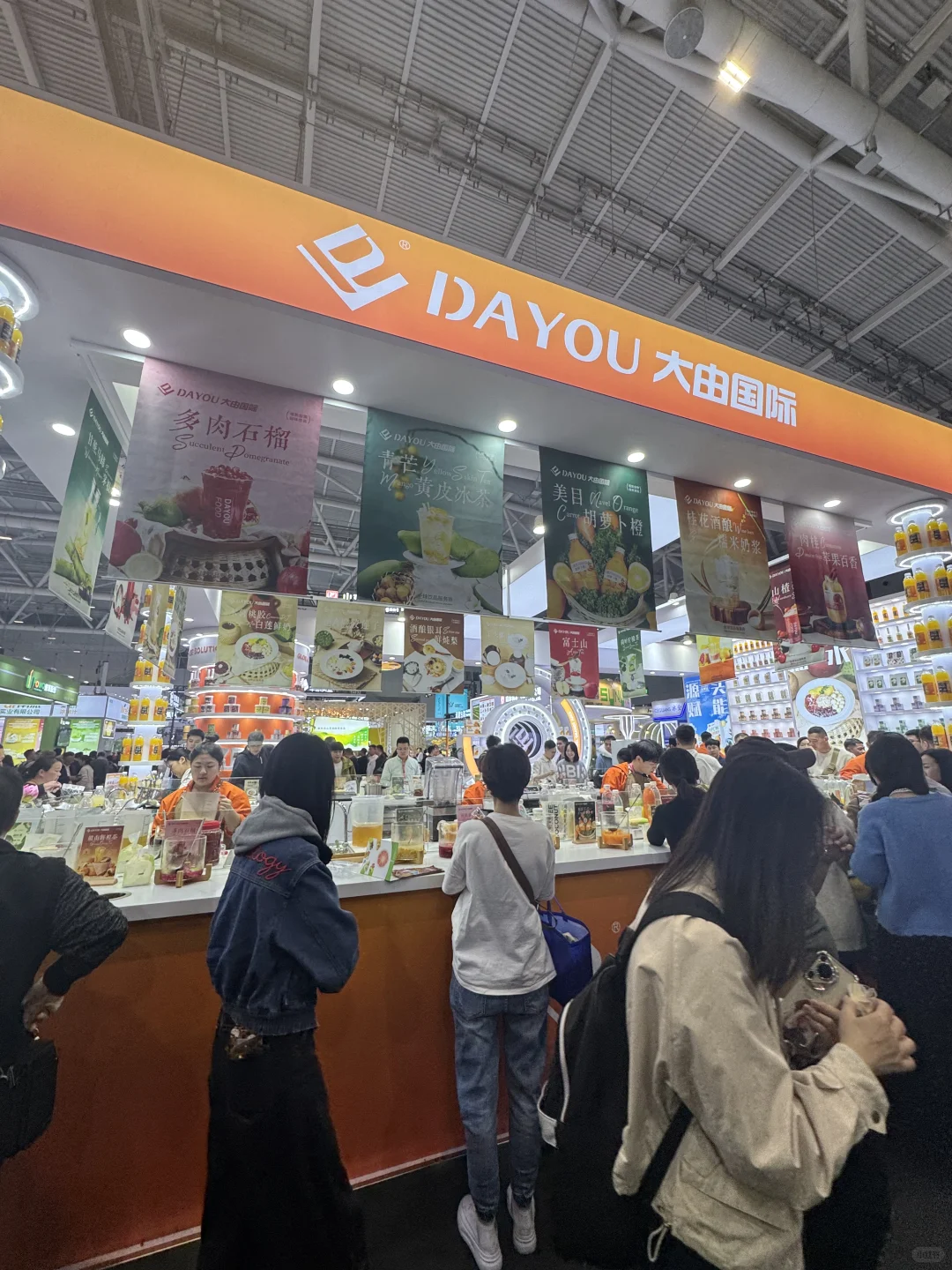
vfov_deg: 102.1
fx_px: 513
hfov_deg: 85.7
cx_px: 476
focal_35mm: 14
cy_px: 635
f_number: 2.2
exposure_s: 1/100
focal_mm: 2.22
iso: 80
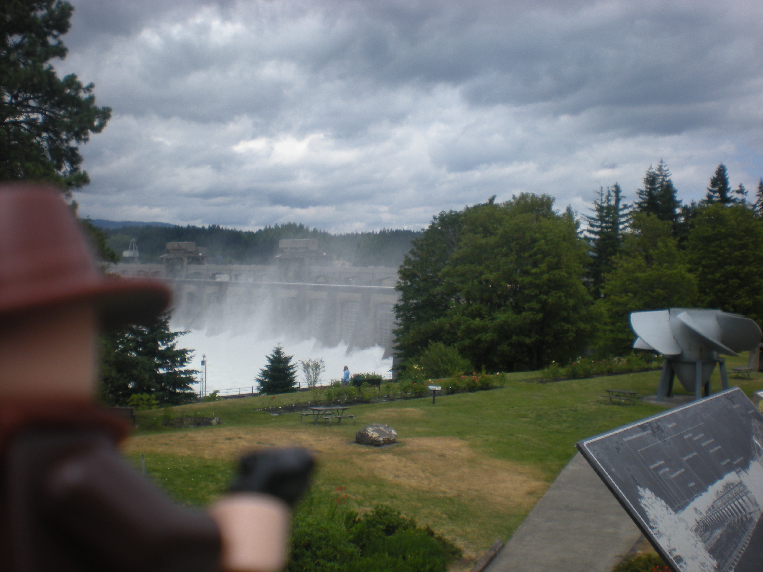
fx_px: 838
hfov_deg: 49.0
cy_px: 286
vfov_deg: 37.7
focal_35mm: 38
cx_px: 382
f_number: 4.6
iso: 64
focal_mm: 6.3
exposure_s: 1/502
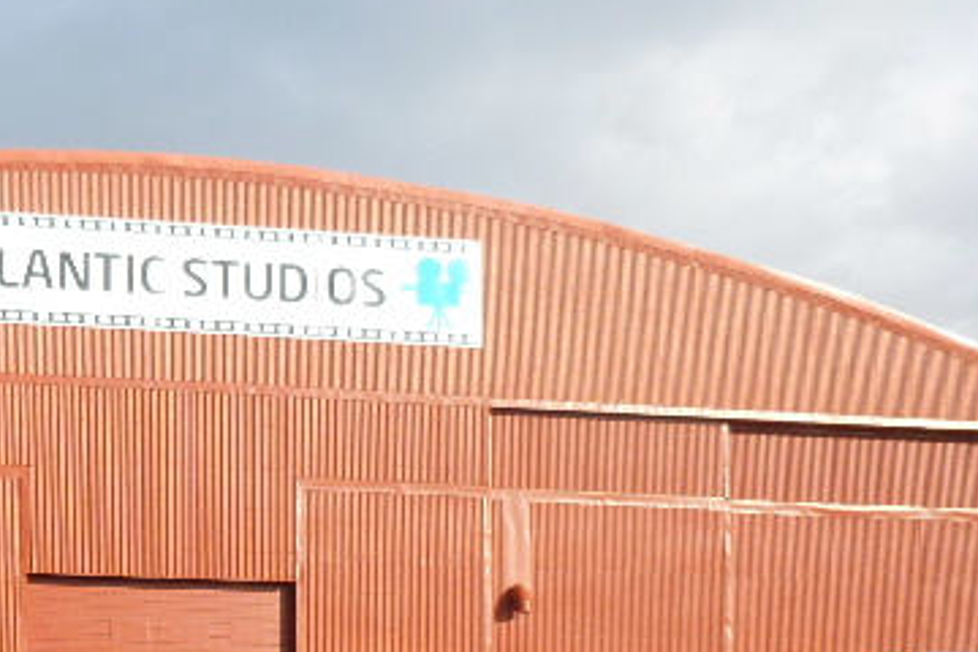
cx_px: 62
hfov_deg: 29.4
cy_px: 642
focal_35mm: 65
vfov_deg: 20.3
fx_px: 1766
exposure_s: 1/500
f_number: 3.1
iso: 100
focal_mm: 4.5
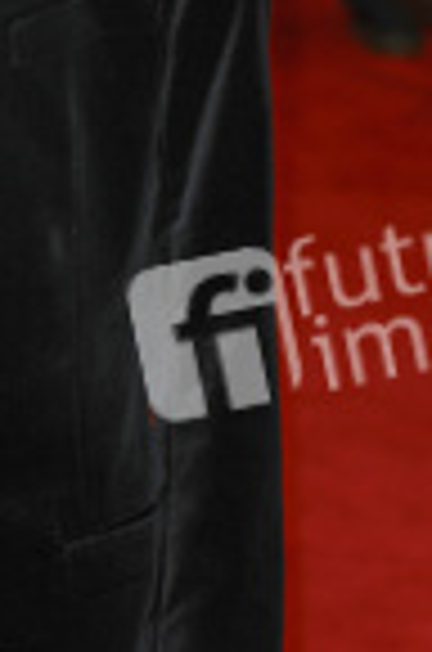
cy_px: 90
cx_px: -47
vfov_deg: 6.2
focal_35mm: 332
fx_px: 6004
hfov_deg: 4.1
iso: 320
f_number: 4.5
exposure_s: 1/250
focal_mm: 80
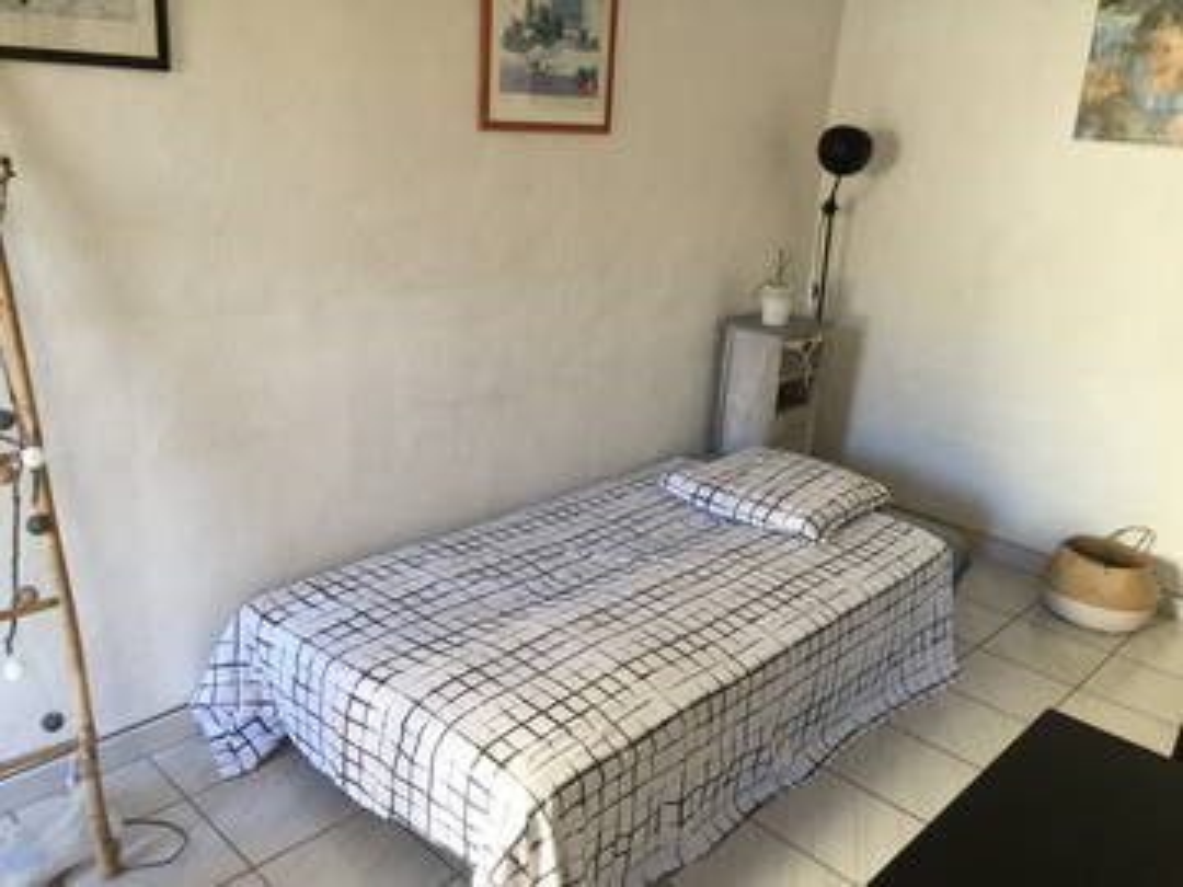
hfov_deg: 61.7
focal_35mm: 29
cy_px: 444
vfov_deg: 48.2
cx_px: 592
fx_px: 991
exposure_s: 1/33
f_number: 2.2
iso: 50
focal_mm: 4.15
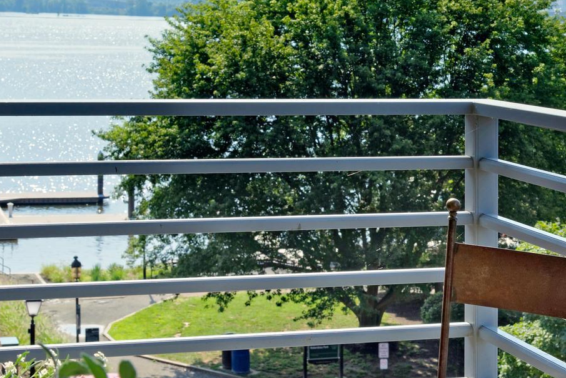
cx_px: 466
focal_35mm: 86
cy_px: 23
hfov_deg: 23.2
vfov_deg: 15.7
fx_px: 1352
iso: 250
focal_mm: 38
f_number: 11
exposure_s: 1/160
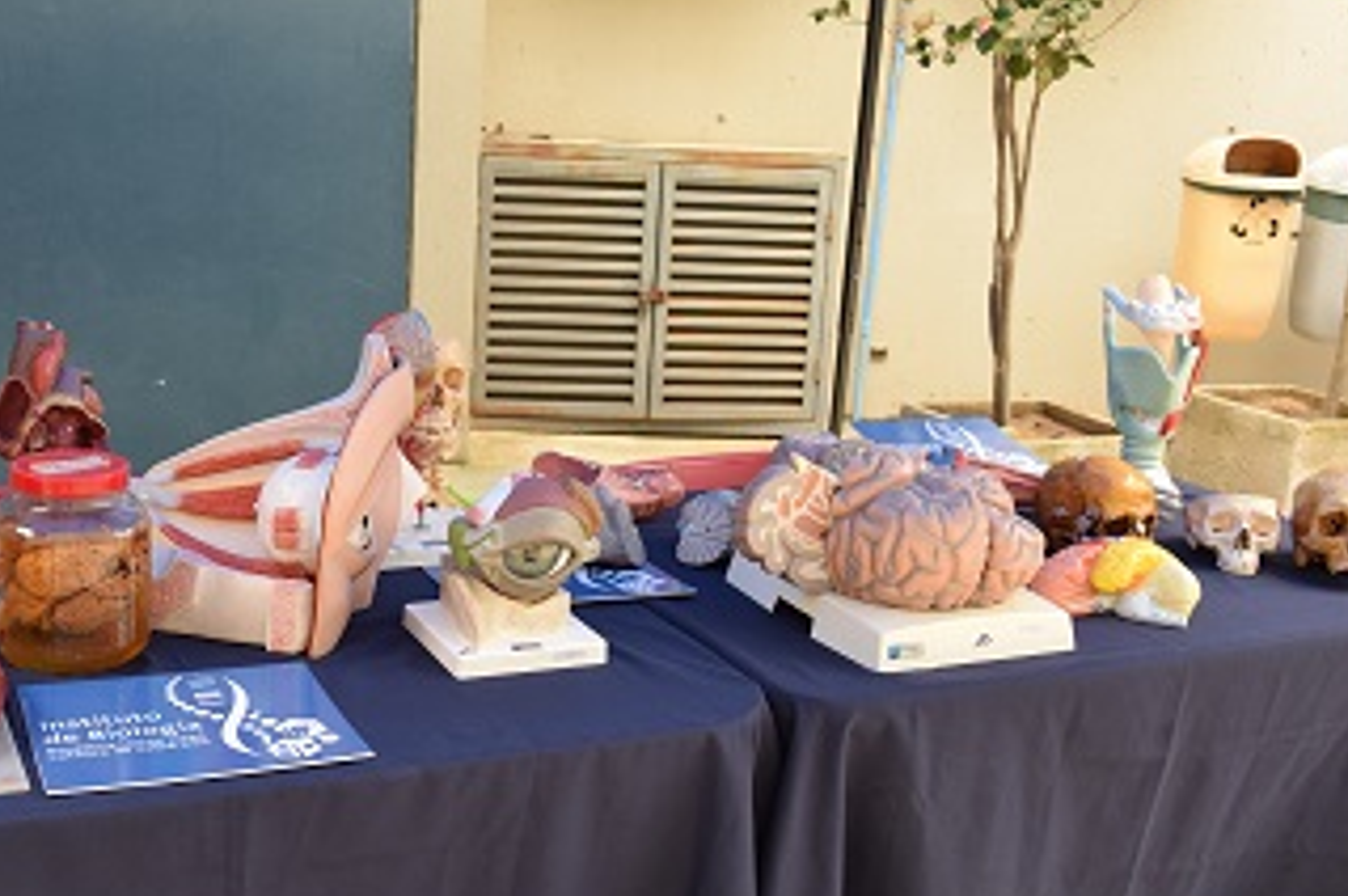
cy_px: 404
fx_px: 1646
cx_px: 535
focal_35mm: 44
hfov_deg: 44.3
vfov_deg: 30.4
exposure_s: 1/125
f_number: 5.6
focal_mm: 22
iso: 400
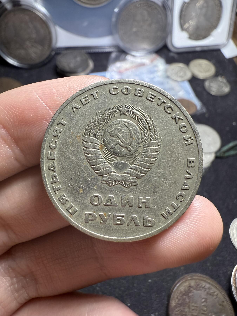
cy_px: 158
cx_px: 118
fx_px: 219
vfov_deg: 71.6
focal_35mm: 24
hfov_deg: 56.8
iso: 125
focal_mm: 2.22
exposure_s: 1/99
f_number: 2.2
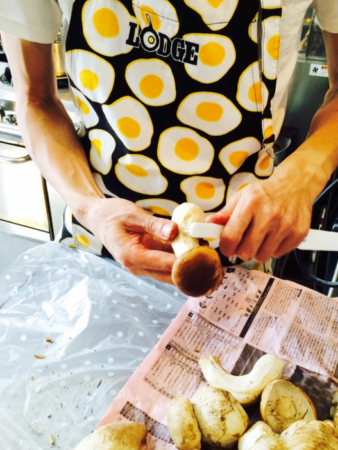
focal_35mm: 33
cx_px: 191
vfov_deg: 55.4
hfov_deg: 42.8
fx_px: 430
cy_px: 223
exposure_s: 1/30
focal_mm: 4.15
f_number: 2.2
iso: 64
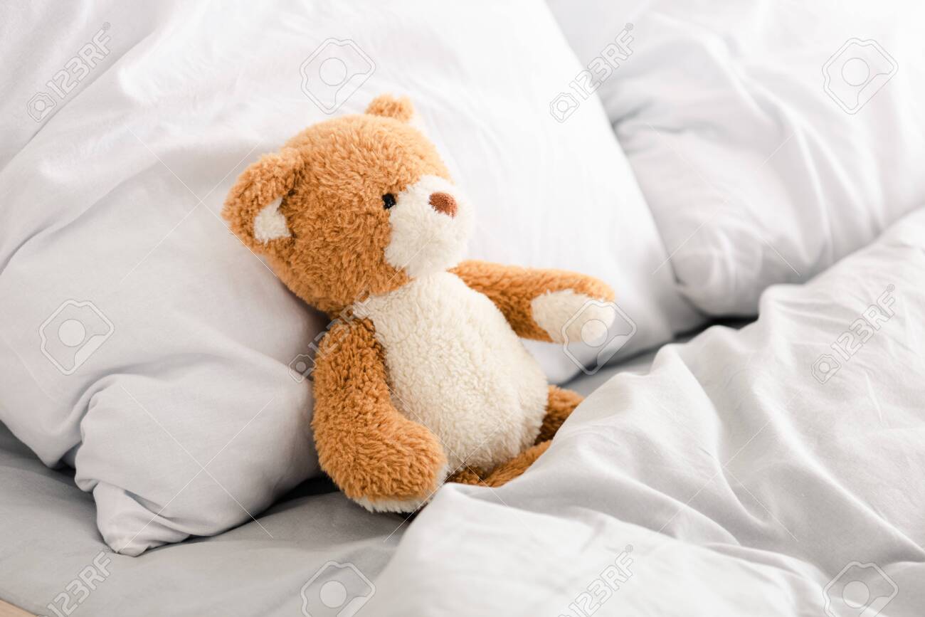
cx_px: 462
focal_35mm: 70
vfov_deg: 19.5
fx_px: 1799
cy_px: 308
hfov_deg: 28.8
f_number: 4
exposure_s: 1/200
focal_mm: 70
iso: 320
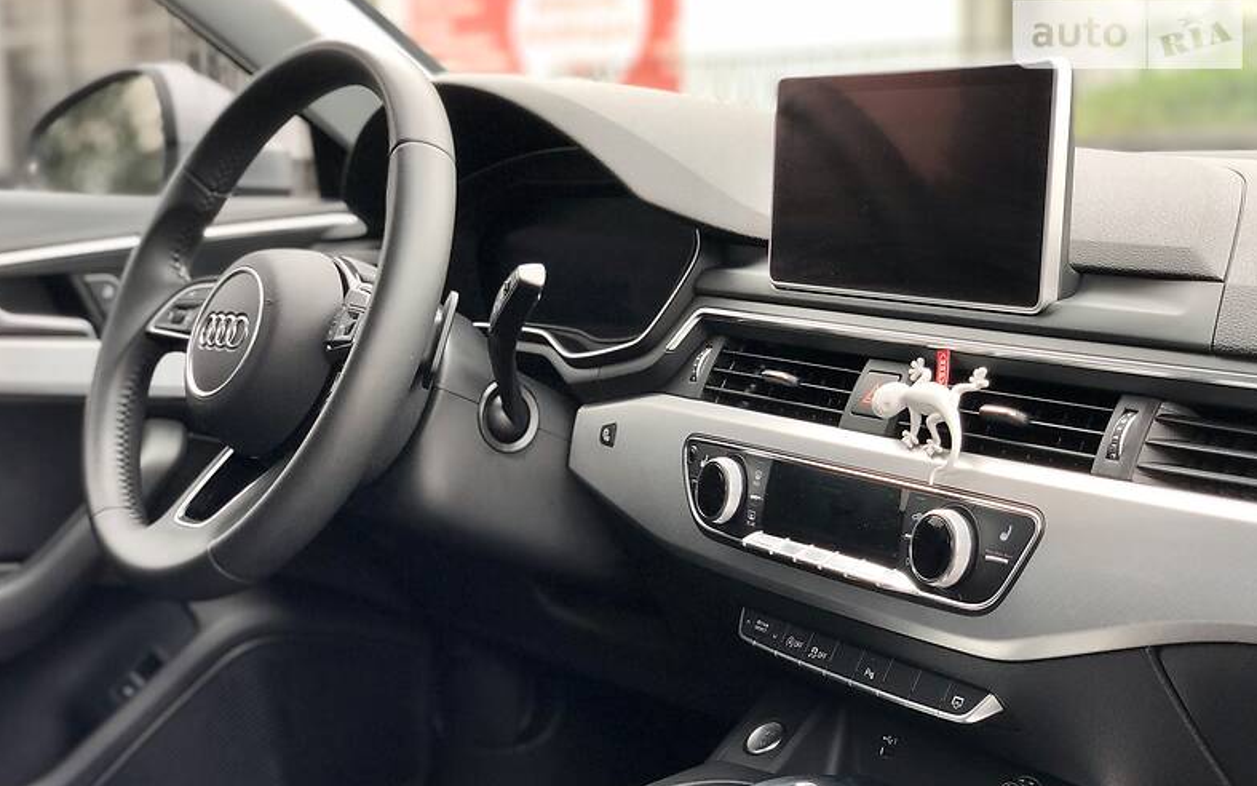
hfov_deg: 36.3
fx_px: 1919
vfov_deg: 23.1
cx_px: 628
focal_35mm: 56
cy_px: 460
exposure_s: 1/60
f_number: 2.4
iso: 25
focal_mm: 6
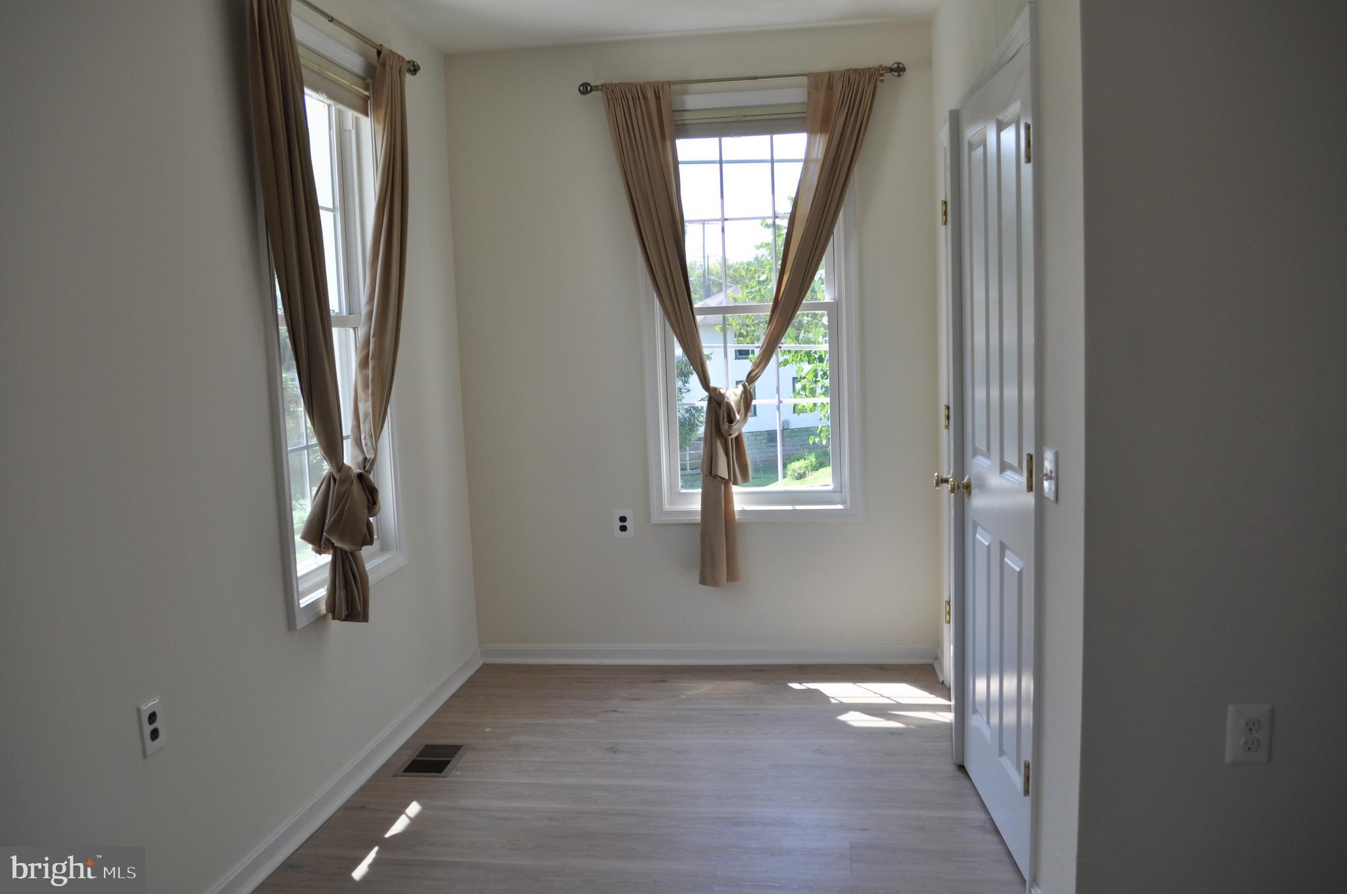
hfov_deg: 67.4
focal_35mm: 27
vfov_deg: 47.8
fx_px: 1009
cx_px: 674
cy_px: 447
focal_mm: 18
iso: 200
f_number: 5.6
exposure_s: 1/125
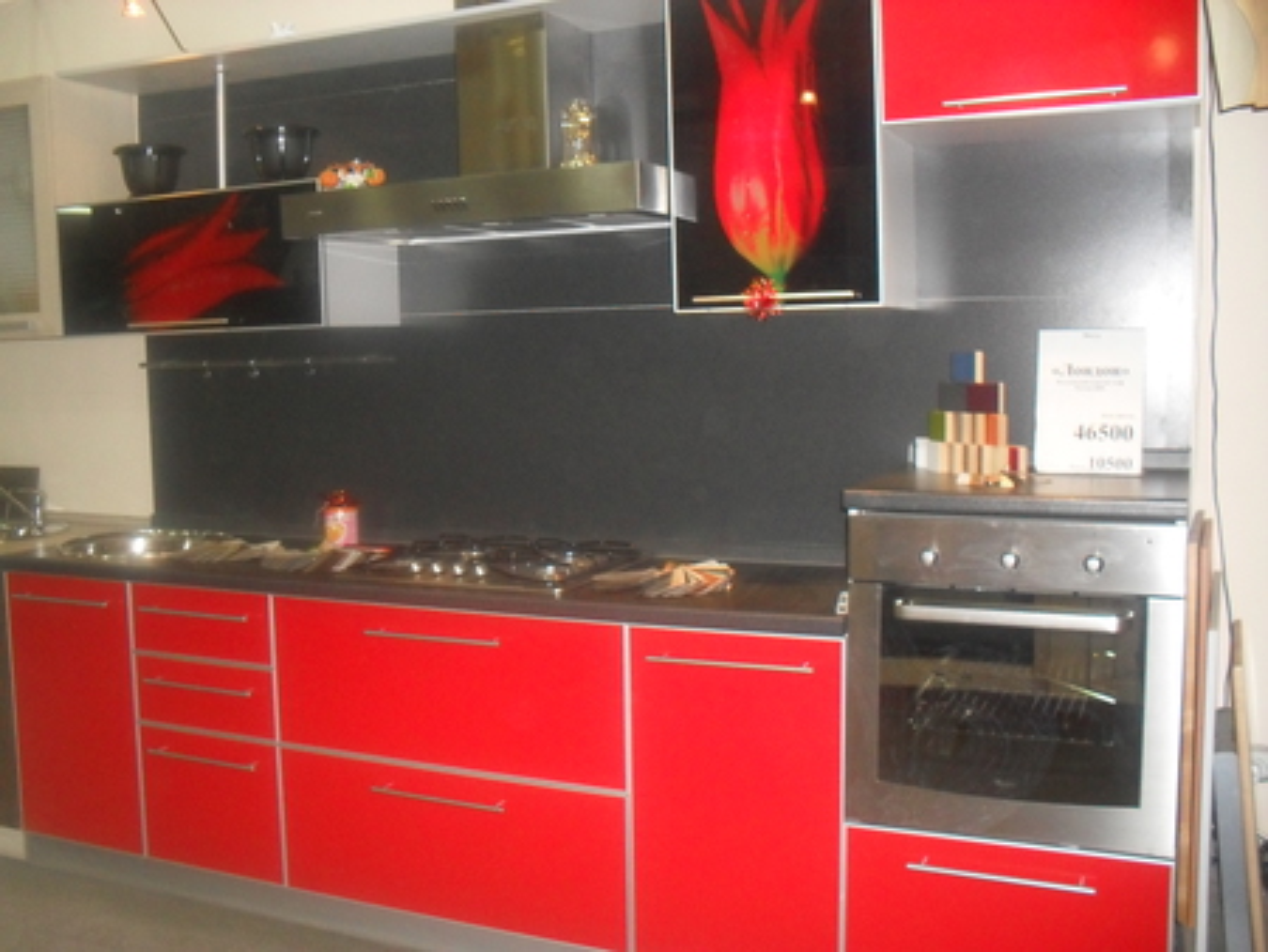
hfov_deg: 52.6
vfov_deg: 40.7
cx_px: 634
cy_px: 476
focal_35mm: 35
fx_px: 1283
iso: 400
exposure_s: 1/45
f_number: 3.2
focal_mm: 6.3
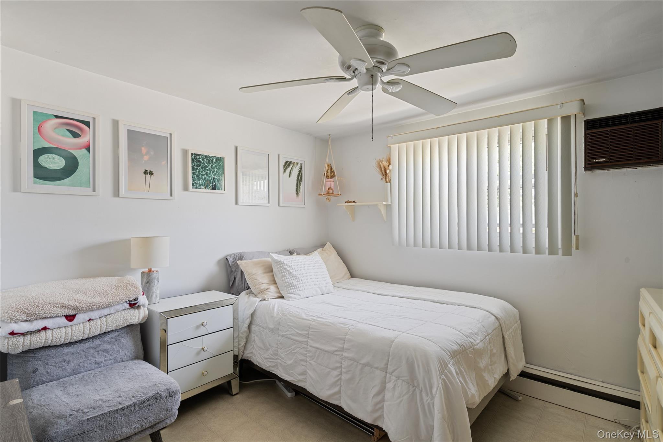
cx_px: 332
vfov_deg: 70.4
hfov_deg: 93.3
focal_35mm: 17
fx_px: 313
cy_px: 221
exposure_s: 1.3
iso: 100
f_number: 9
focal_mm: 17
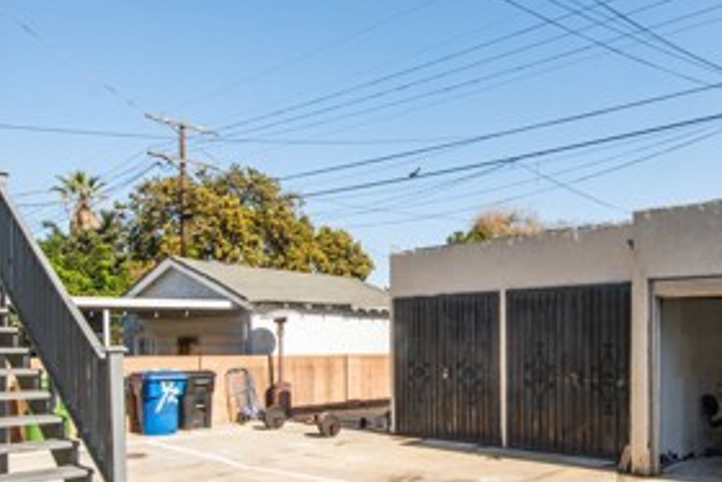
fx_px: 642
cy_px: 290
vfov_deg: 41.0
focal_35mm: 32
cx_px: 454
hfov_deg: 57.9
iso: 400
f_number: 5.6
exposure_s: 1/2000
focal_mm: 14
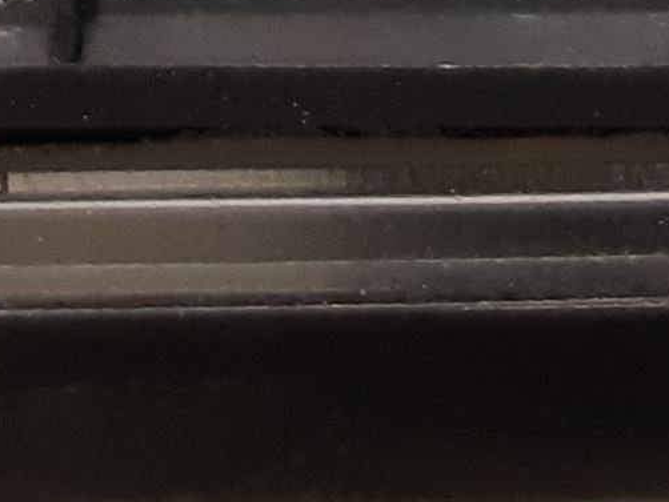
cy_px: -446
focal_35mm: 106
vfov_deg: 12.6
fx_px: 2050
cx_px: 49
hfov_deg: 18.2
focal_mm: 3.93
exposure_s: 1/50
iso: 160
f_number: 1.7
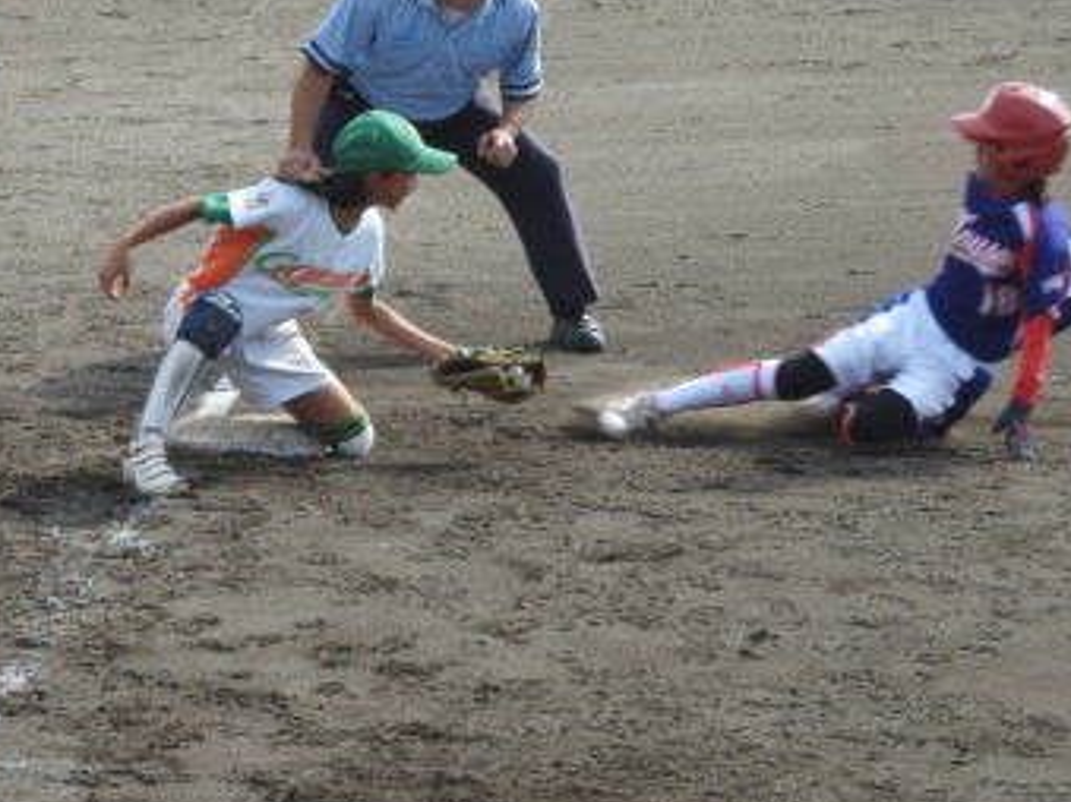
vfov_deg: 4.2
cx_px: 306
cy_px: 297
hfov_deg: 5.6
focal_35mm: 354
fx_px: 10949
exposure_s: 1/320
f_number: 5.3
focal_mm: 35.8
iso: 100
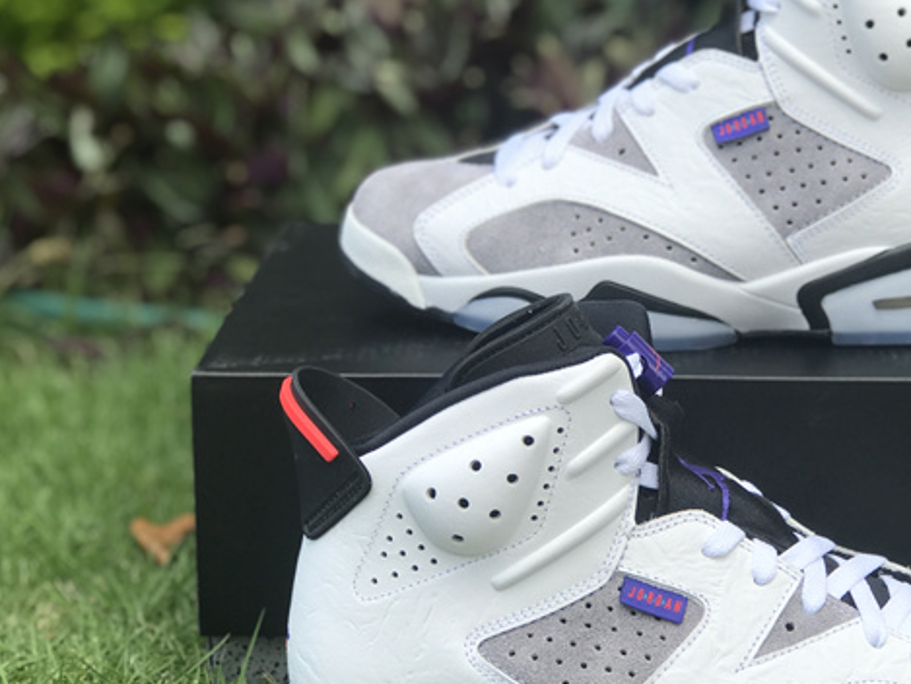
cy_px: 351
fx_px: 2369
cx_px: 678
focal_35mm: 90
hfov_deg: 21.6
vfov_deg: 16.4
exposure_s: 1/215
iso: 20
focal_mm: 6.6
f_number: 2.8
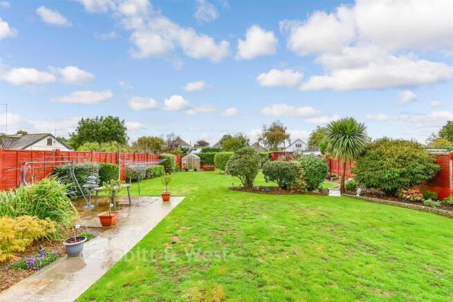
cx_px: 226
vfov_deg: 77.4
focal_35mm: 15
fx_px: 189
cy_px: 151
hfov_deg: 100.4
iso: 500
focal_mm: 10
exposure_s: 1/40
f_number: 7.1
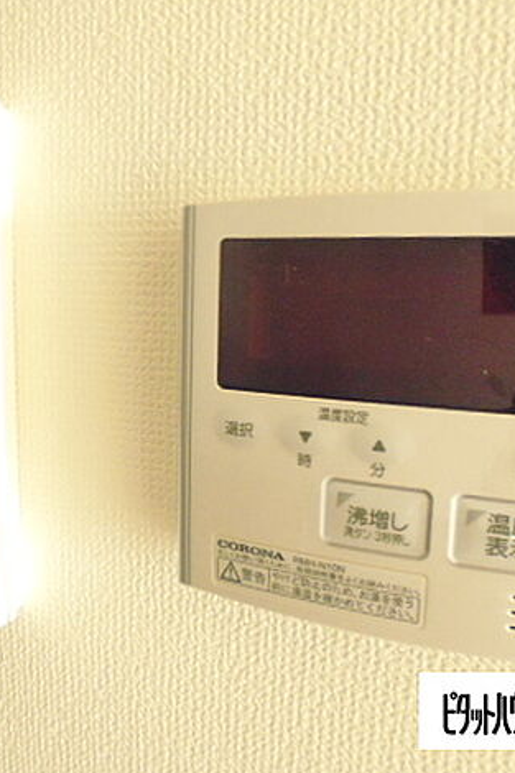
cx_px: 138
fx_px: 730
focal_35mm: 34
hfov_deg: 38.0
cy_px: 390
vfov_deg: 55.8
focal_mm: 4.3
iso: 800
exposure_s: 1/4
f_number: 2.8
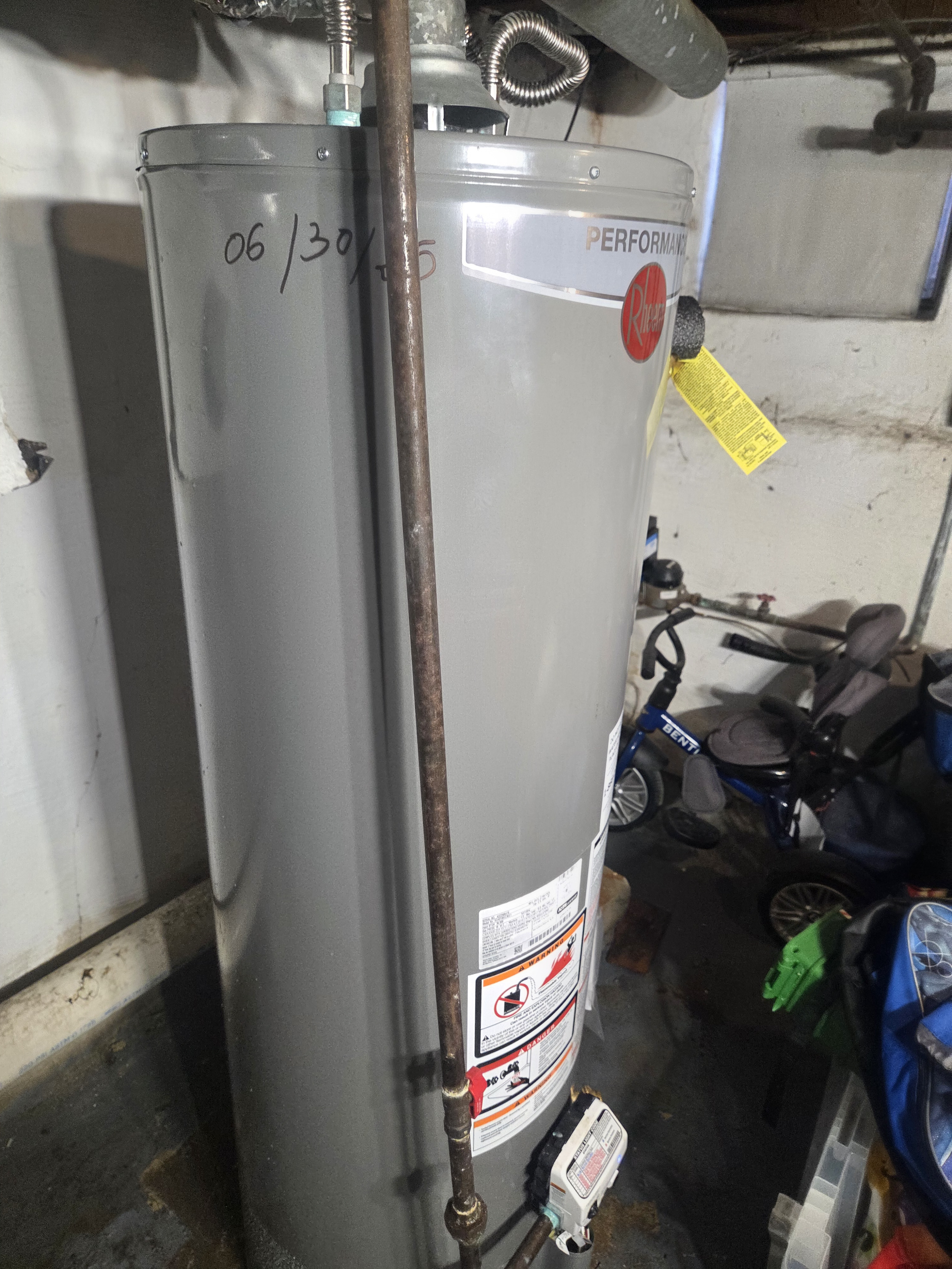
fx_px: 843
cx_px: 476
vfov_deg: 73.9
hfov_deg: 58.9
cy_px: 634
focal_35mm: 23
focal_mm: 5.4
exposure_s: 1/120
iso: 250
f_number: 1.8
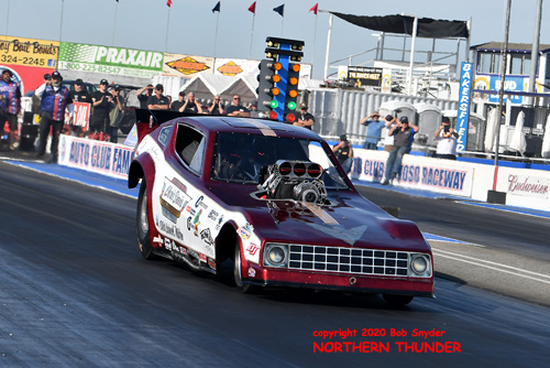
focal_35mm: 105
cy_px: 184
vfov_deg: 13.1
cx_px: 275
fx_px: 1605
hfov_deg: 19.4
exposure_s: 1/1250
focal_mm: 70
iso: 160
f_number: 5.6
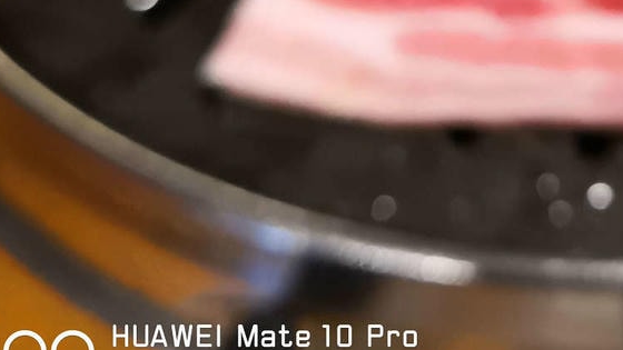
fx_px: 1041
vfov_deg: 18.0
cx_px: 620
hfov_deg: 31.0
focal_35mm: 63
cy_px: -96
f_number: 1.6
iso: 800
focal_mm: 3.95
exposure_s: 1/60
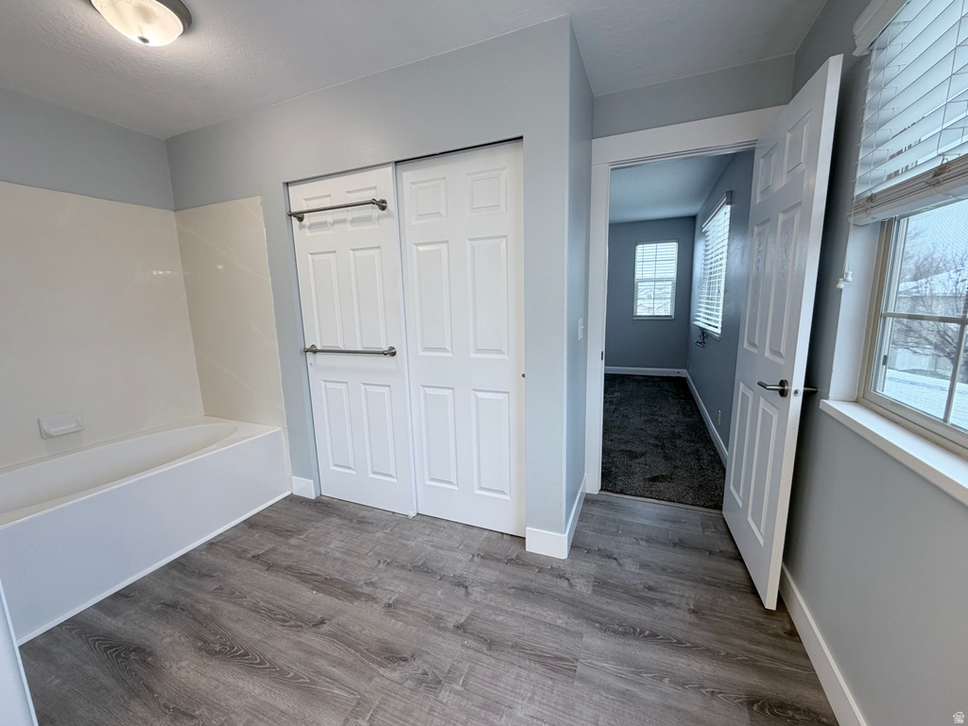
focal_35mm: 14
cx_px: 484
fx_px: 391
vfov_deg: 85.7
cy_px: 363
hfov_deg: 102.1
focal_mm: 2.22
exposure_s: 1/120
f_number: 2.2
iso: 80
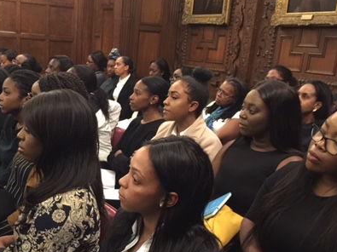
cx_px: 127
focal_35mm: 47
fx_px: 457
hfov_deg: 40.2
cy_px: 179
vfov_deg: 30.5
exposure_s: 1/8
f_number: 2.2
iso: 200
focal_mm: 4.15
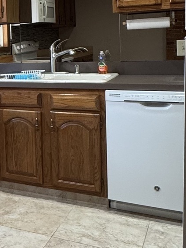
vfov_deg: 33.3
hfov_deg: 22.4
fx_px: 409
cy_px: 69
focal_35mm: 57
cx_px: -70
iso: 200
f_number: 2.2
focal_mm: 2.22
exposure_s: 1/60
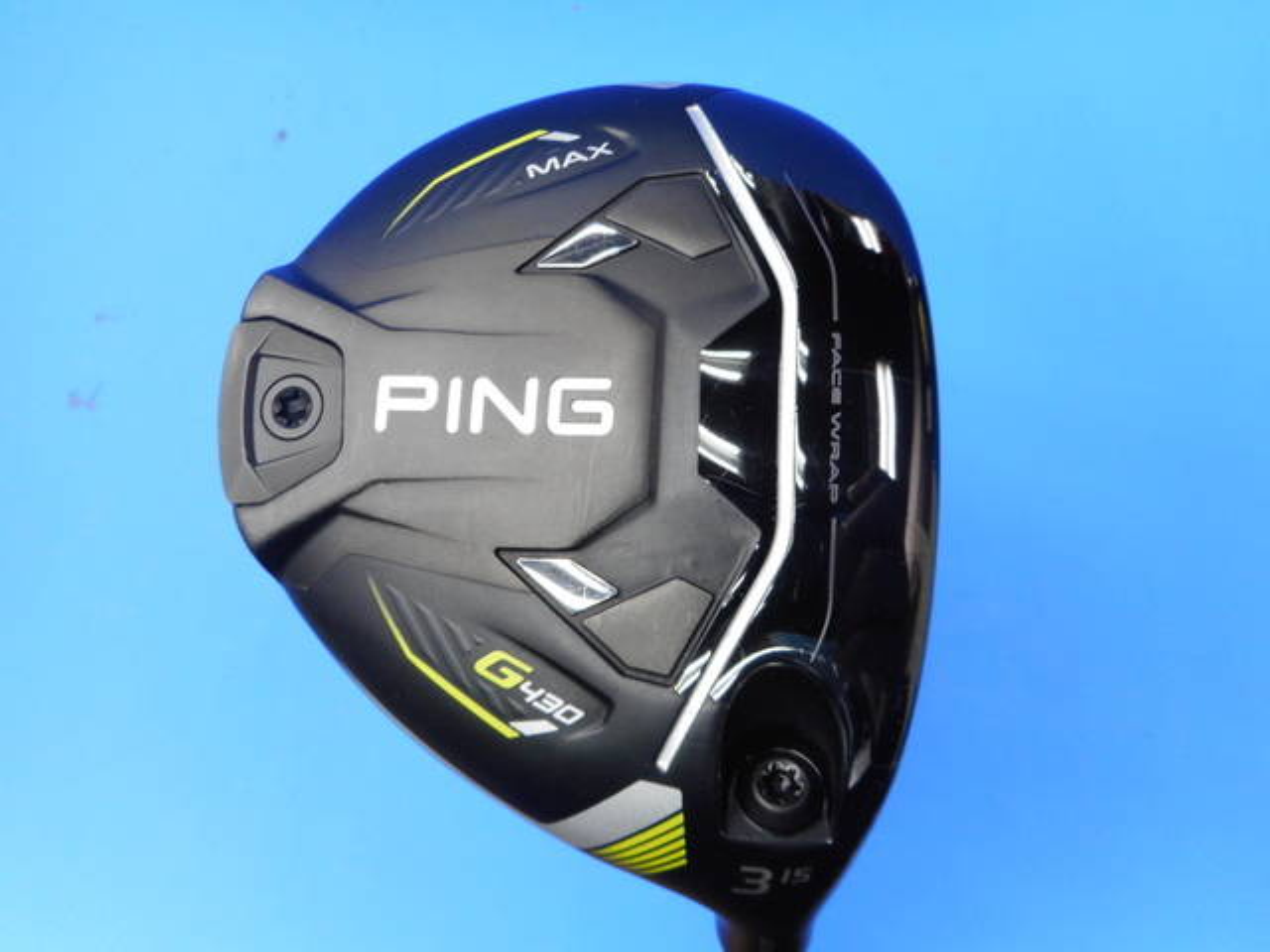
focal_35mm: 25
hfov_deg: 69.4
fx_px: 917
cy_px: 476
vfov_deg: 54.9
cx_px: 635
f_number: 3.7
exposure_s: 1/30
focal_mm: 4.5
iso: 160
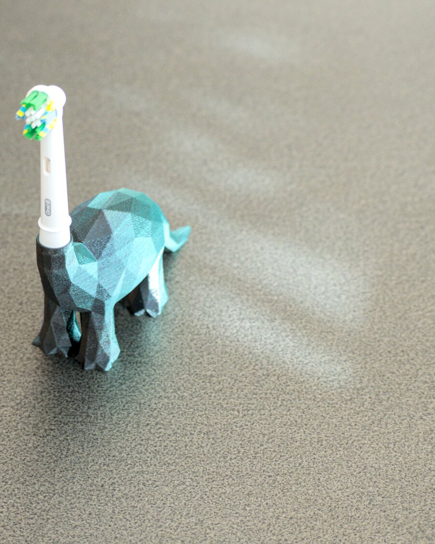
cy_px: 281
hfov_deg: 11.2
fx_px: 2205
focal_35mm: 137
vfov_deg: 14.1
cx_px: 92
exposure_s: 1/125
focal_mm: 55
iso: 560
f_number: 4
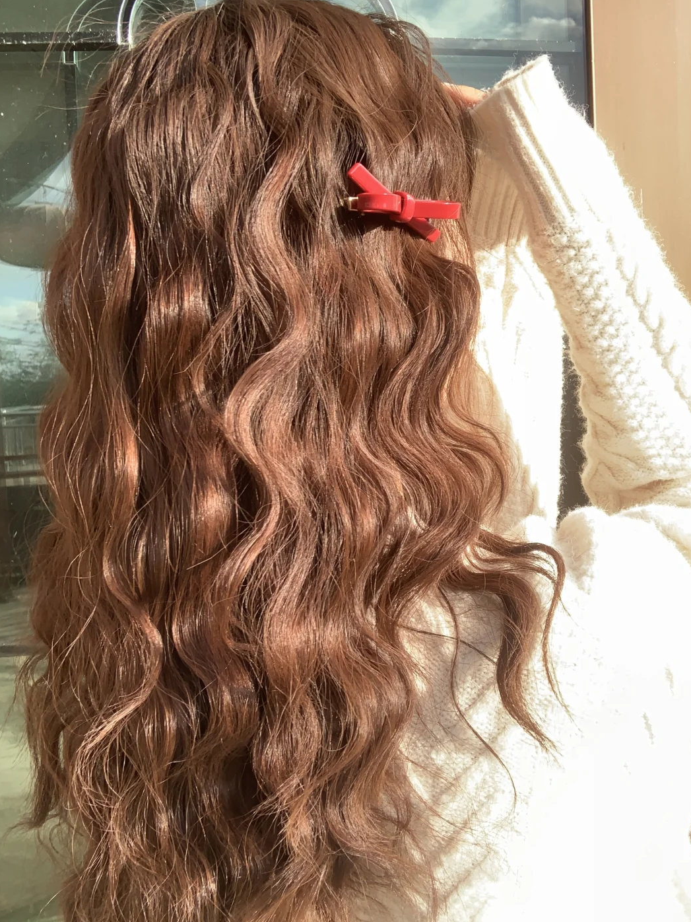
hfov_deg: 42.9
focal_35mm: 33
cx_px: 343
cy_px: 448
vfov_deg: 55.3
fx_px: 878
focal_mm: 2.87
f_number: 2.2
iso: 16
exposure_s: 1/215
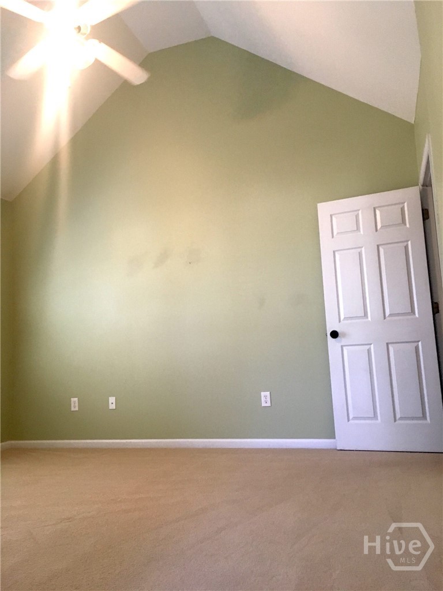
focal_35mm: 29
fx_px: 495
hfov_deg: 48.2
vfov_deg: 61.7
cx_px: 222
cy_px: 296
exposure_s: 1/30
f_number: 2.2
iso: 160
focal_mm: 4.15
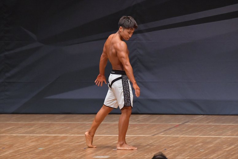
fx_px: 1982
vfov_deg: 4.6
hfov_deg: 6.9
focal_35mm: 300
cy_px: 80
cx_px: 119
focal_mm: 200
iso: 6400
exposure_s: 1/400
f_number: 5.6
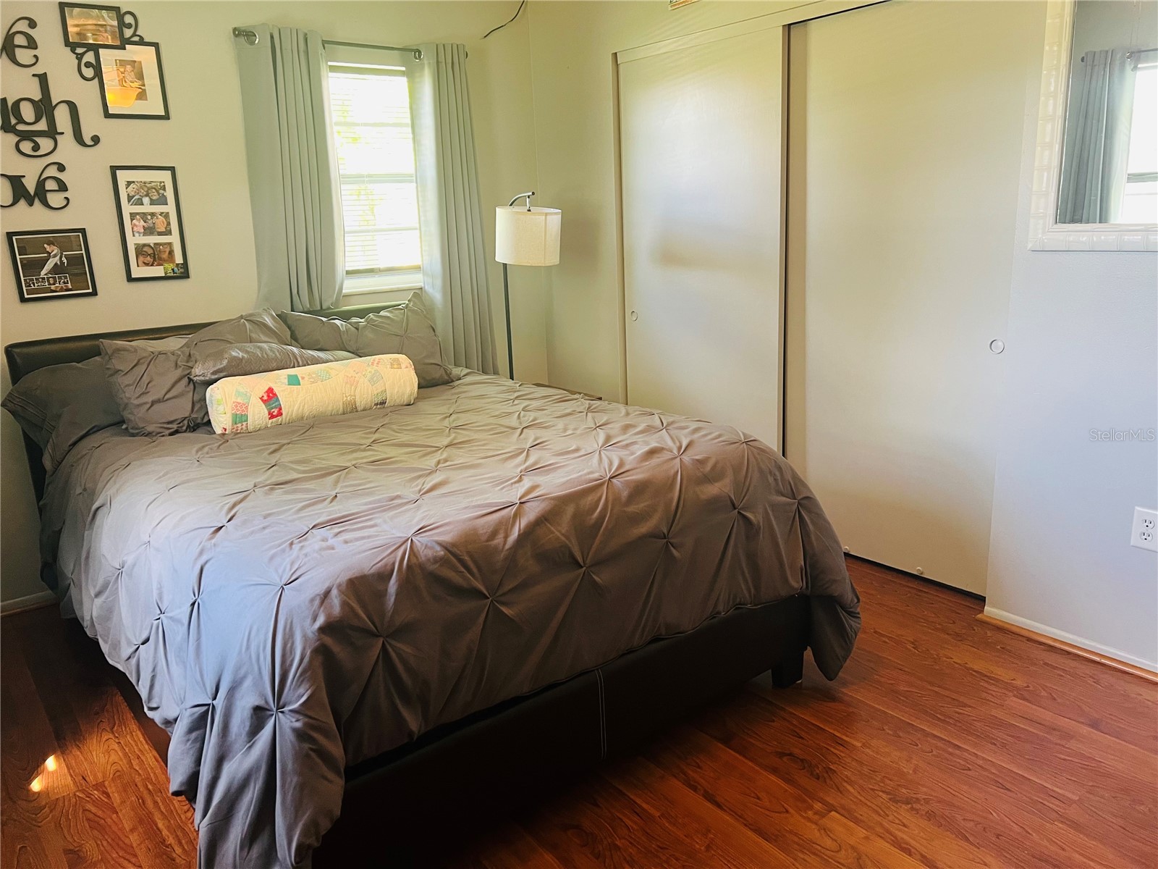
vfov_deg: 53.1
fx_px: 870
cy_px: 434
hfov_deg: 67.3
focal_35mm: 26
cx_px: 579
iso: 200
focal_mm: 5.7
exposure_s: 1/60
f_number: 1.5
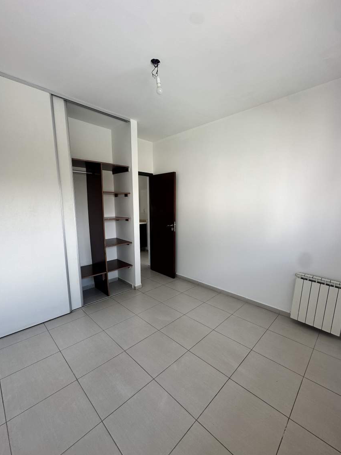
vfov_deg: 98.1
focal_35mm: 15
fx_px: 197
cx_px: 175
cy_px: 237
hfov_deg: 81.7
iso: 50
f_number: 2.2
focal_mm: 2.22
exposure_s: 1/99
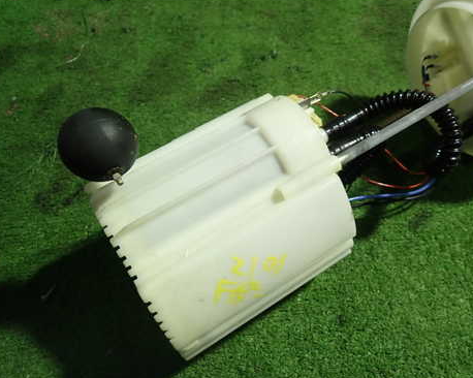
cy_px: 192
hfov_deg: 55.0
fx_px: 448
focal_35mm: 32
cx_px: 299
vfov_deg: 45.8
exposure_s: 1/40
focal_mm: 4.5
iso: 200
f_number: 2
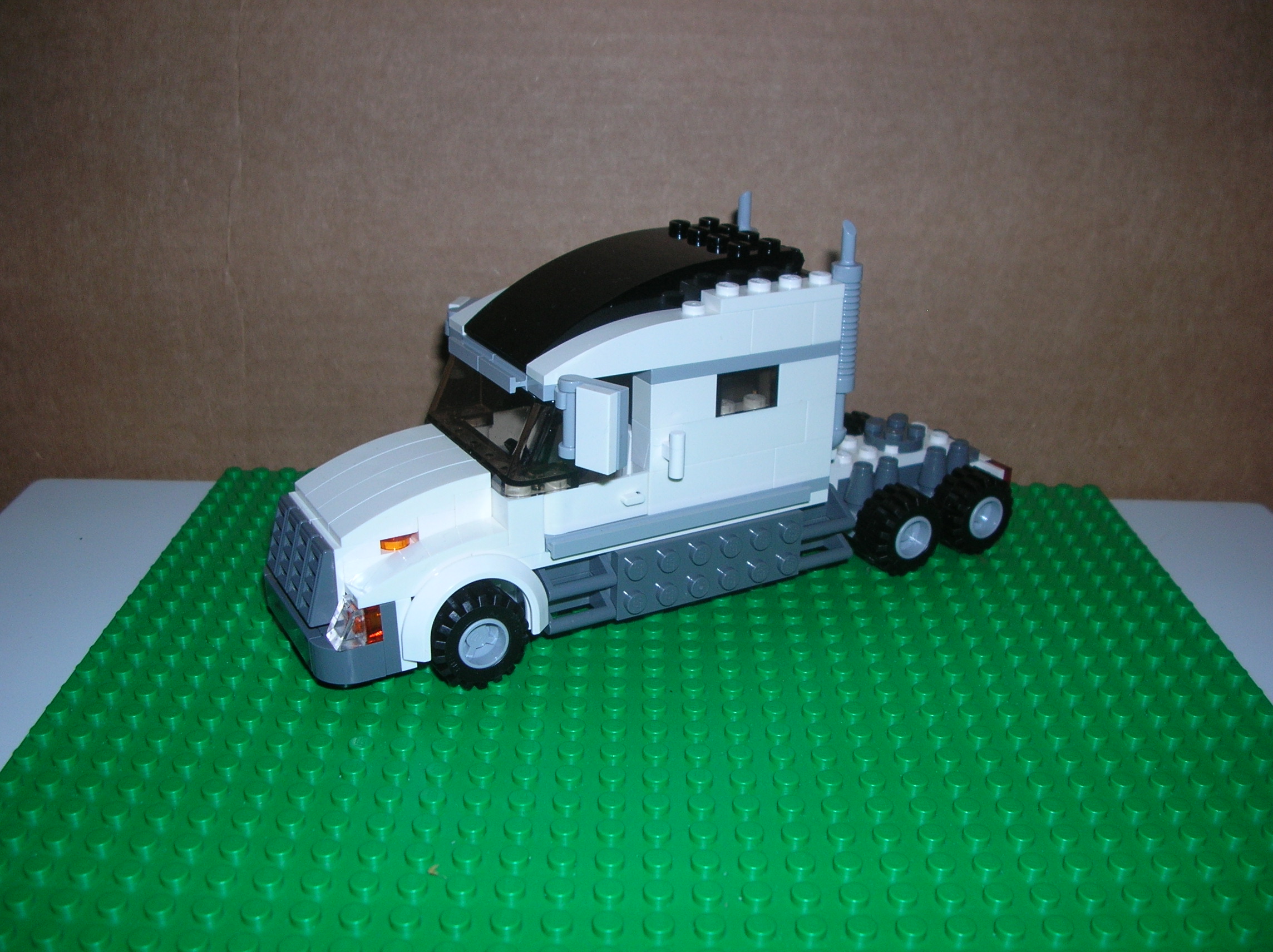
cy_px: 476
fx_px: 1286
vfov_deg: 40.6
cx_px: 636
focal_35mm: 35
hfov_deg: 52.7
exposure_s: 1/60.1
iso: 50
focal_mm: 5.8
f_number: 2.8
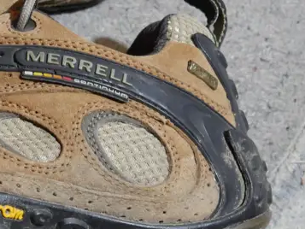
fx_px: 1163
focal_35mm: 132
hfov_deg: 14.3
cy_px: 14
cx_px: -97
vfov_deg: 11.2
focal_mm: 23
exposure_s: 1/60
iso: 800
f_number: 5.1
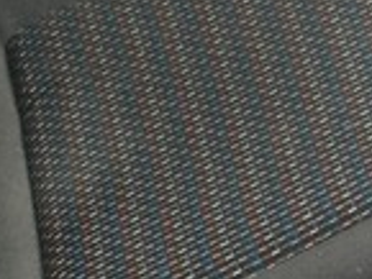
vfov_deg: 8.1
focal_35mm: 184
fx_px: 1979
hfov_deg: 9.0
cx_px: 1054
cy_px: 259
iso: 640
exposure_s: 1/25
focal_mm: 5.4
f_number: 1.8
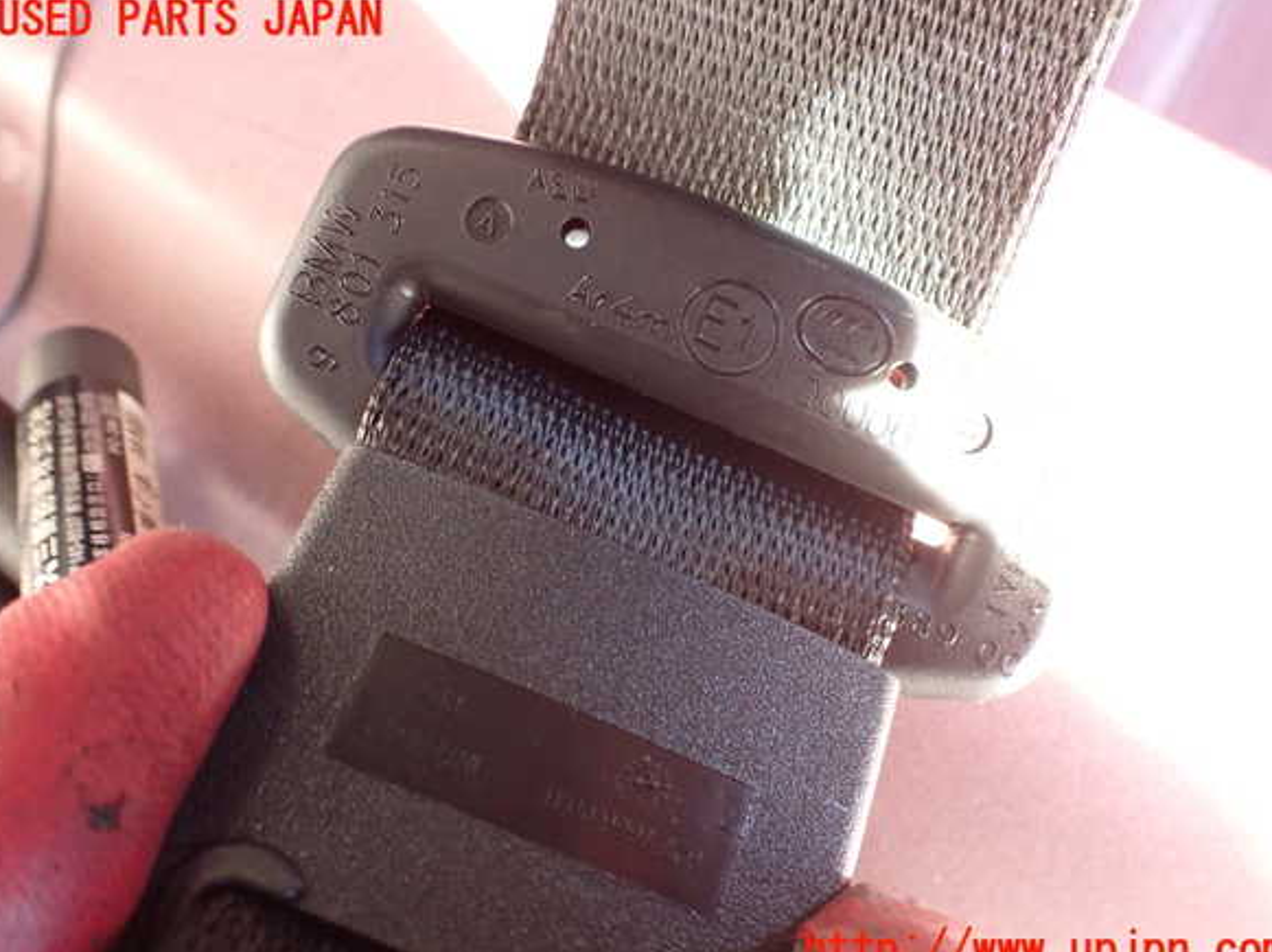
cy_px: 486
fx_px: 1138
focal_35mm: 31
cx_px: 641
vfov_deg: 45.4
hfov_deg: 58.4
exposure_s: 1/80
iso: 800
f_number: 2.3
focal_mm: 5.4
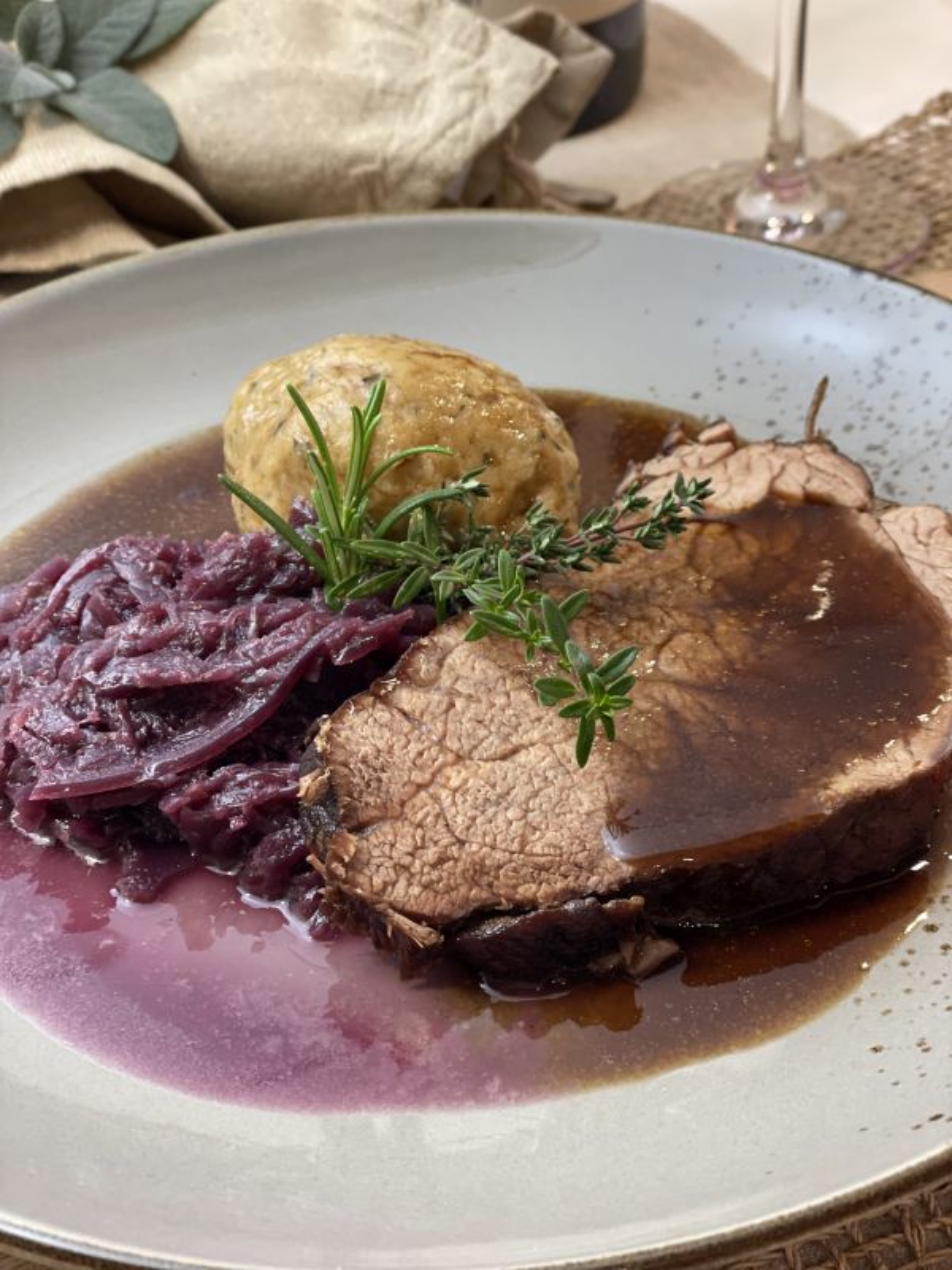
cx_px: 476
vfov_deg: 36.8
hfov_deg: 28.0
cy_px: 635
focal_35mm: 52
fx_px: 1907
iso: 160
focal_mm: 6
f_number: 2
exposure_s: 1/50
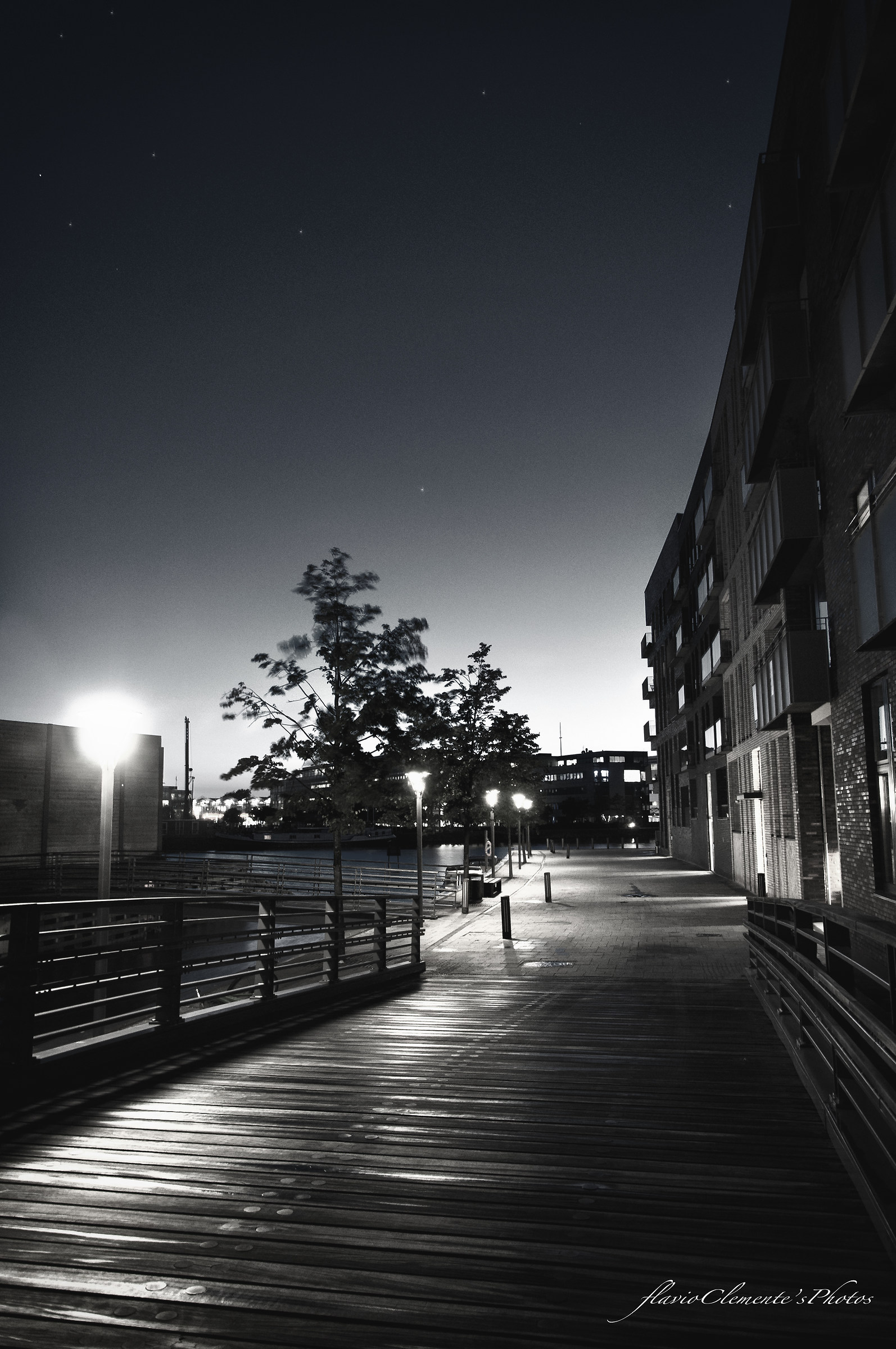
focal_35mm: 27
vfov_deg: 67.4
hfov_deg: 47.8
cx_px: 448
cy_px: 674
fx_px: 1011
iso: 800
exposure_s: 1.3
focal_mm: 18
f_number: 7.1
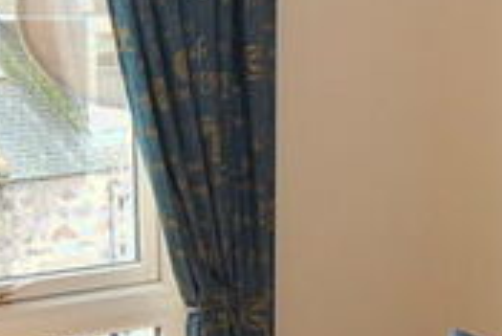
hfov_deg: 18.6
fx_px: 1507
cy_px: 261
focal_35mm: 108
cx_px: 433
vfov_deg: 12.7
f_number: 3.5
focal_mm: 18
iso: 400
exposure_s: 1/60
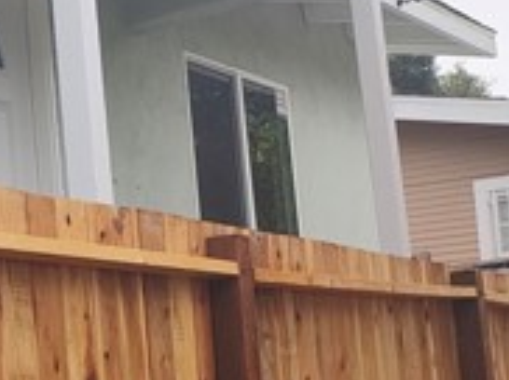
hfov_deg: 19.1
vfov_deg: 16.7
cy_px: 235
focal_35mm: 88
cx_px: -285
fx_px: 1292
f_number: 1.7
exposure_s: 1/1263
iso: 100
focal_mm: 4.71
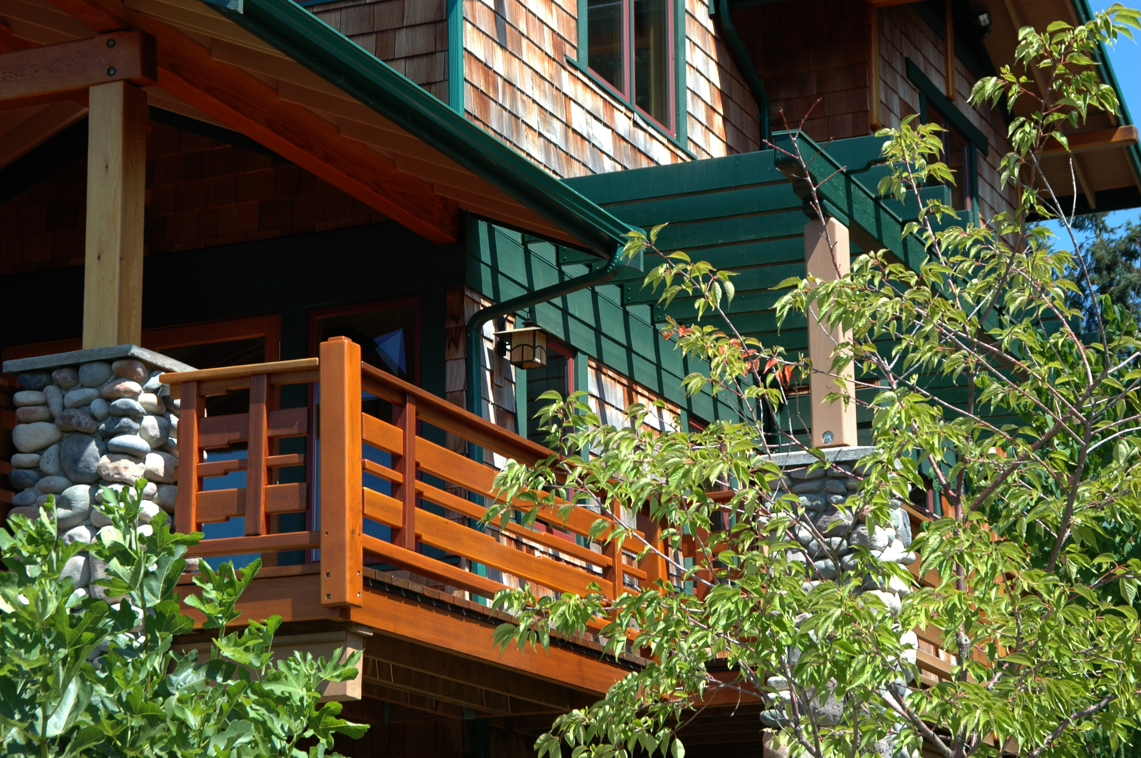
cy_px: 379
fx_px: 2755
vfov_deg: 15.7
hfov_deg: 23.4
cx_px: 570
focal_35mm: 87
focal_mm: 58
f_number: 6.7
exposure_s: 1/180
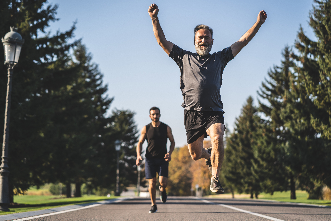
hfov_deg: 23.9
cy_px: 110
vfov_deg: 16.1
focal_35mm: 85
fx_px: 781
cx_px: 166
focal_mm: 85
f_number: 2.8
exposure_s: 1/1600
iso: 100
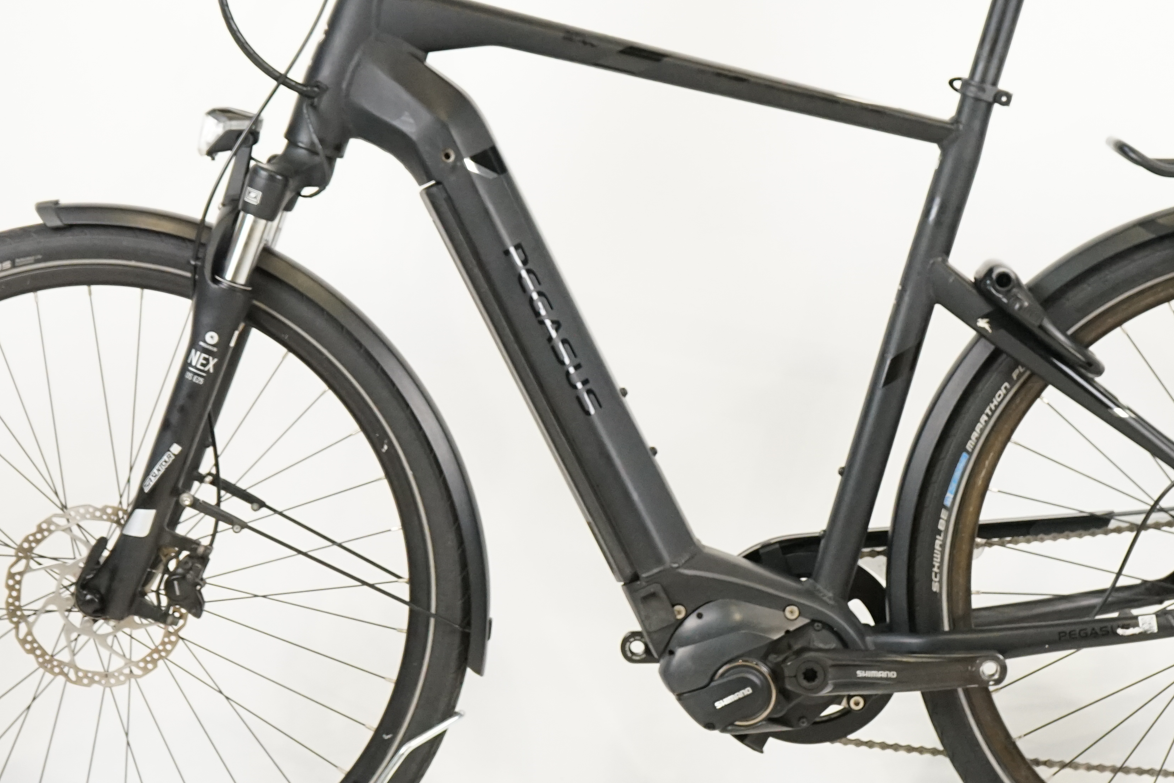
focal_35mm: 96
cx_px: 713
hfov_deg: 21.2
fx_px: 3130
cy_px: 351
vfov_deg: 14.2
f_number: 5.6
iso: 3200
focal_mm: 53
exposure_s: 1/200
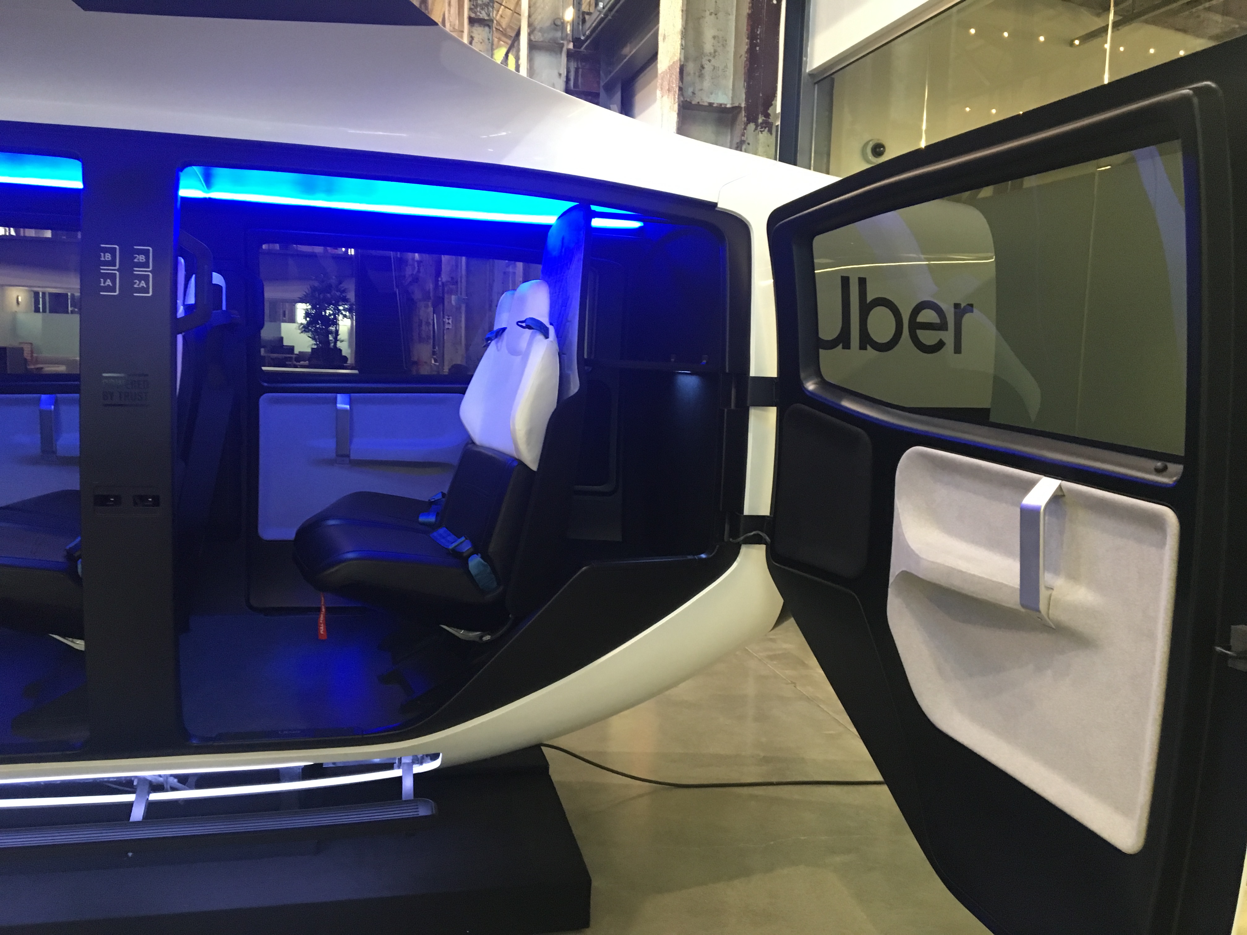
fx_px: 1045
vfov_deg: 48.2
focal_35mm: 29
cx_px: 624
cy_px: 468
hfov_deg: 61.7
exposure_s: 1/20
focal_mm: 4.15
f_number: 2.2
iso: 200
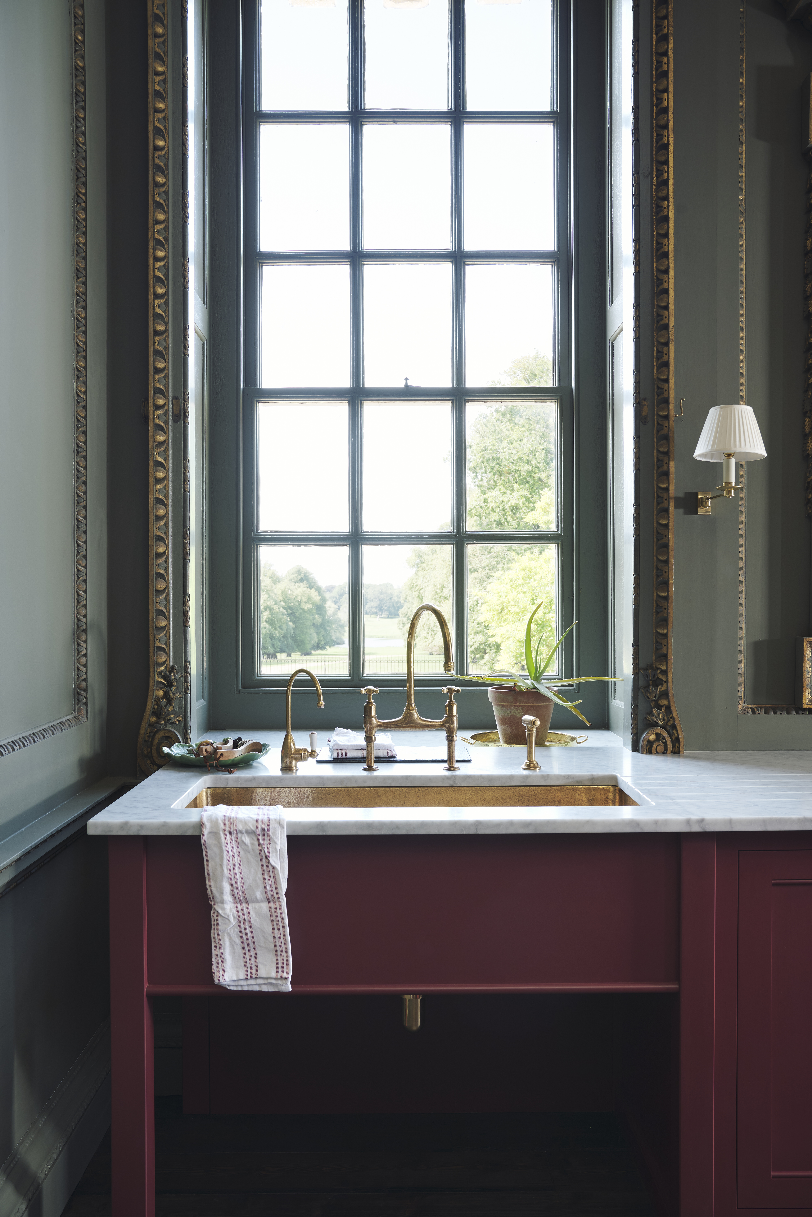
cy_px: 608
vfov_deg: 60.3
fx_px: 1049
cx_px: 406
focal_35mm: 31
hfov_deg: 42.3
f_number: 8
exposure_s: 1/8
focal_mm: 31
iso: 125
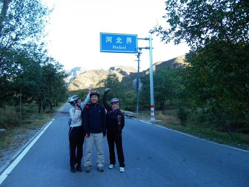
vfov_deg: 49.7
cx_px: 124
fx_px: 201
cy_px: 94
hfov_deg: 63.4
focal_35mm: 28
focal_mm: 6
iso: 80
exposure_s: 1/160
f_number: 2.8
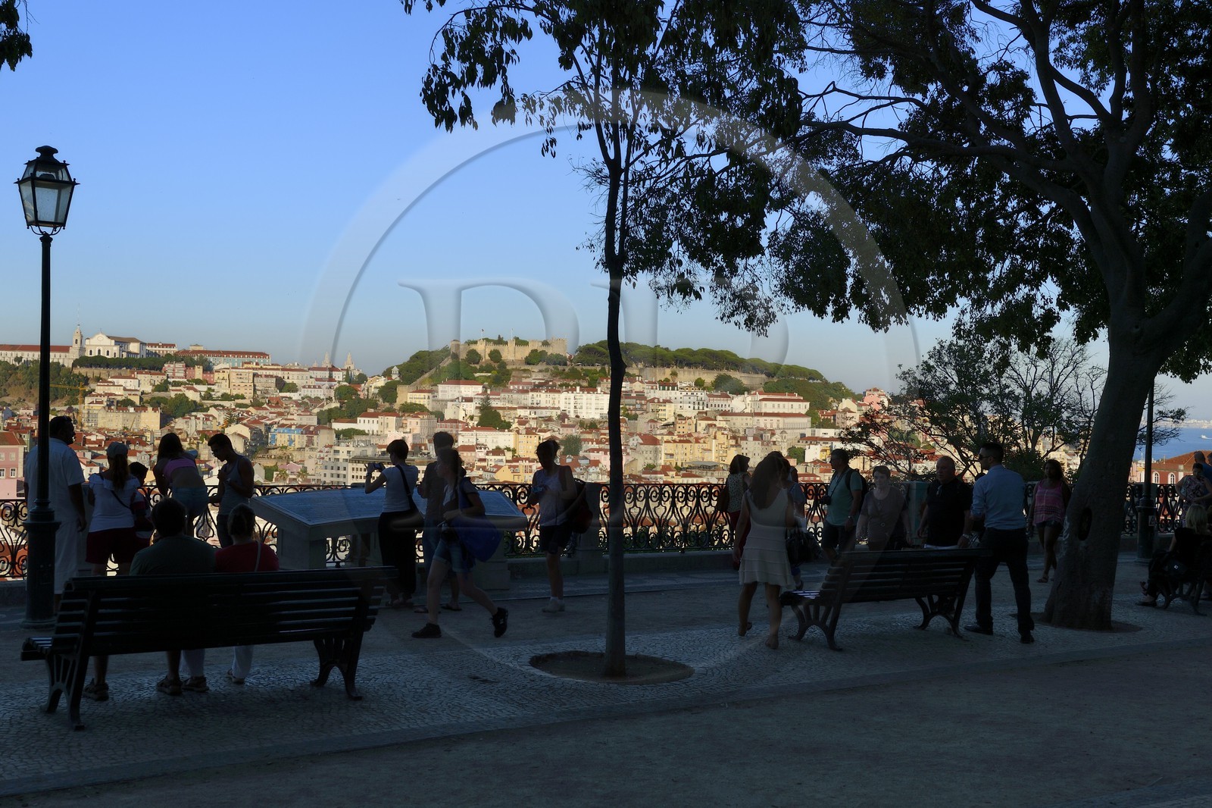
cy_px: 404
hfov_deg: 50.7
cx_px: 606
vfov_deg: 35.0
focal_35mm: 38
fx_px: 1279
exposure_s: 1/250
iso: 100
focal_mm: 38
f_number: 10
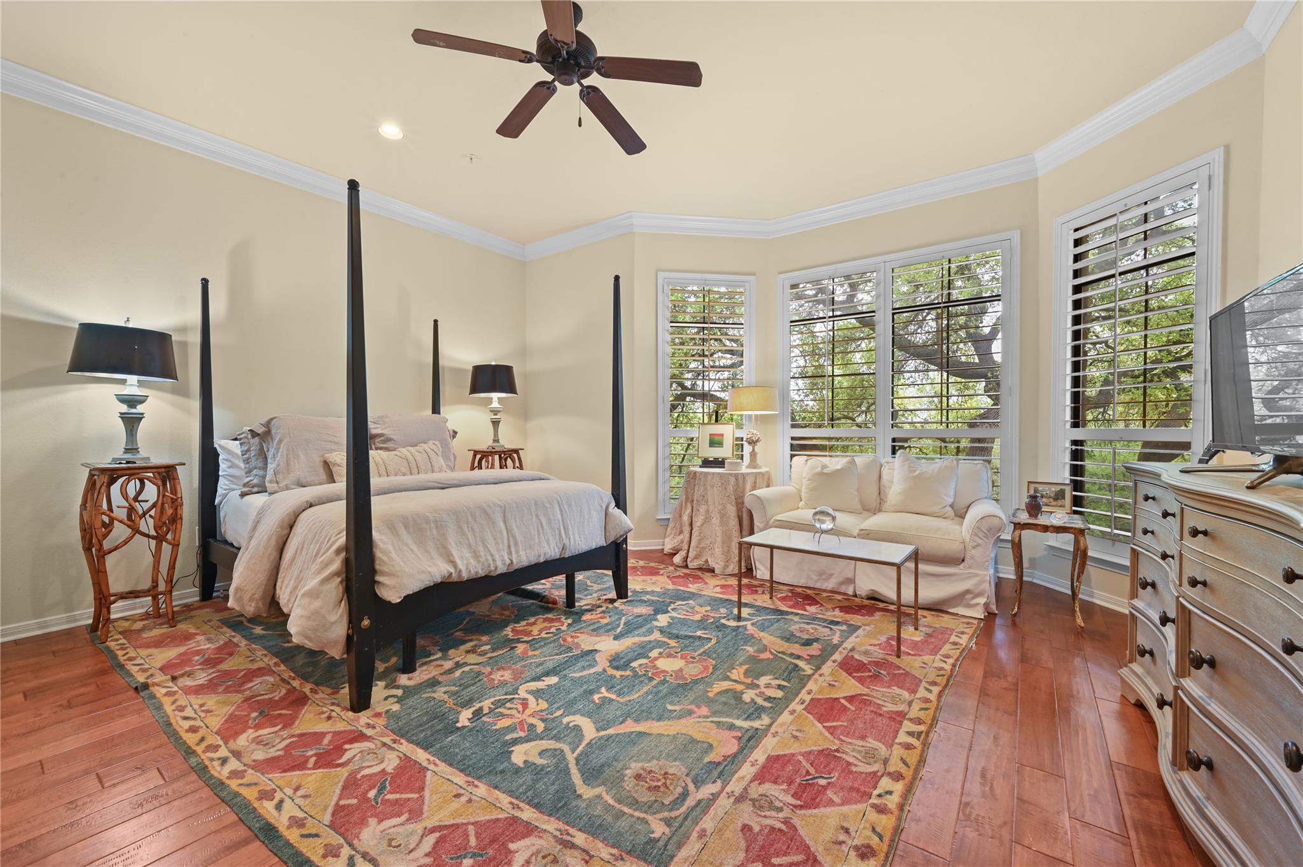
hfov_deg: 104.3
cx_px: 652
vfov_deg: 81.1
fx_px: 506
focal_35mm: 14
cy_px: 434
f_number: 14
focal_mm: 14
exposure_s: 2
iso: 200
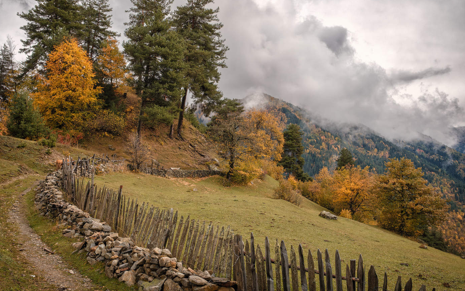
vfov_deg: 35.3
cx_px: 231
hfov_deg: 54.0
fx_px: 456
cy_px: 136
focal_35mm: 36
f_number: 11
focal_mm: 23
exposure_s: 1/340
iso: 500
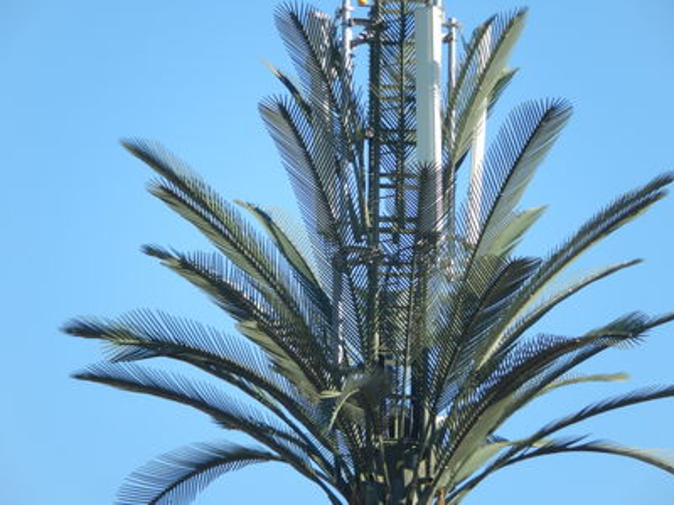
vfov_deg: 2.7
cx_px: 337
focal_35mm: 550
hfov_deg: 3.6
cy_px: 252
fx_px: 10709
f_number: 6.3
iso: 125
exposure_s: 1/250
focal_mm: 99
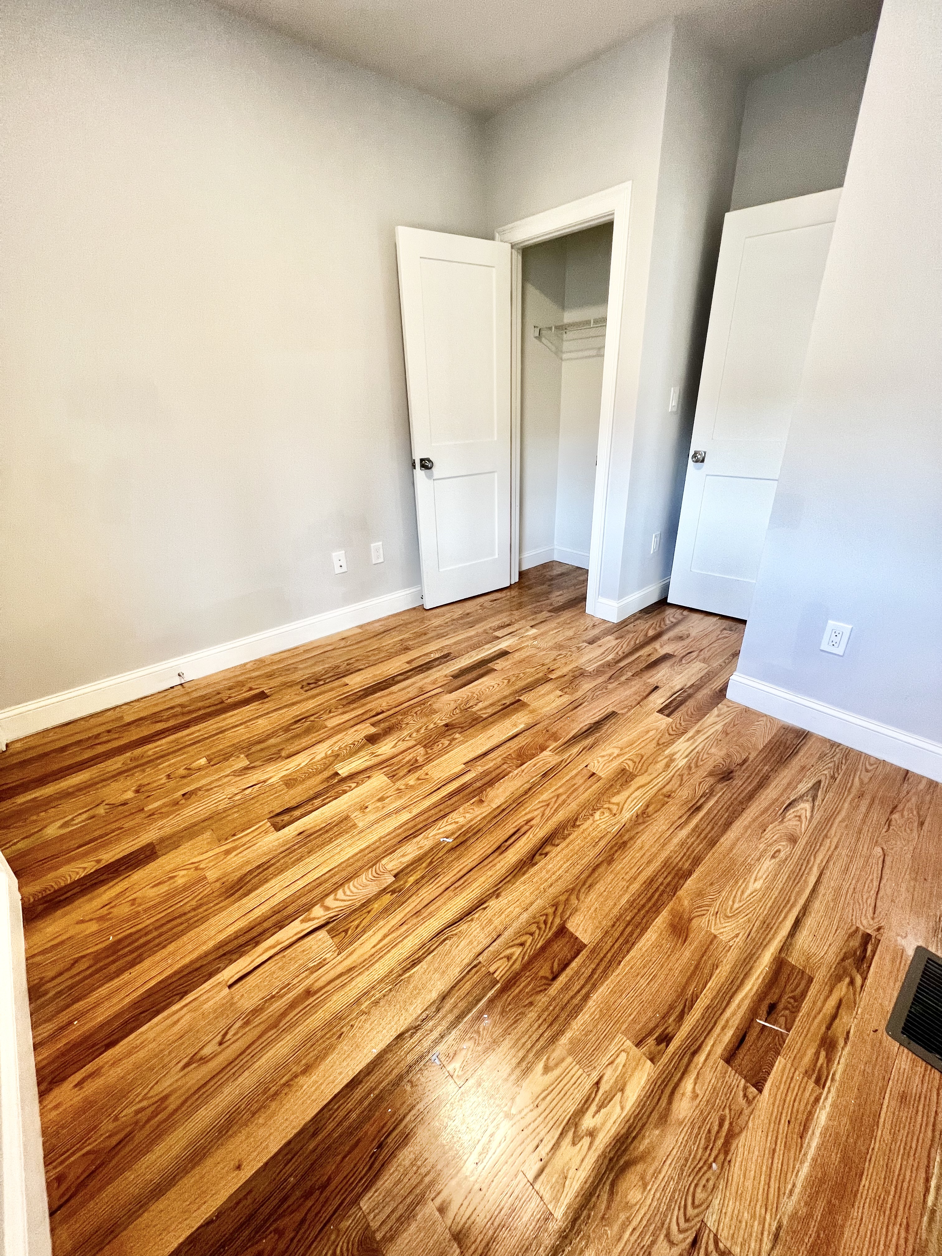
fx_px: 472
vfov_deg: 106.2
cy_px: 628
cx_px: 471
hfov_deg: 89.9
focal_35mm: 13
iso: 125
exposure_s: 1/60
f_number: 1.8
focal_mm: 1.57
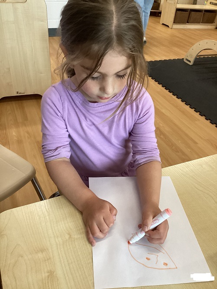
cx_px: 108
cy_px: 144
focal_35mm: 31
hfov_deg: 45.5
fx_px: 259
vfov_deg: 58.3
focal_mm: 3.3
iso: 250
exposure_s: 1/50
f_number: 2.4
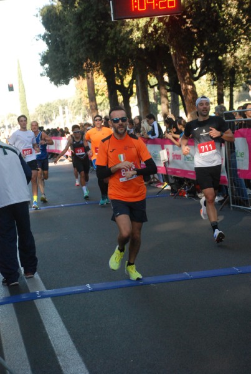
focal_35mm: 87
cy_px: 187
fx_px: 905
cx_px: 126
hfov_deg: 15.8
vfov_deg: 23.3
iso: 1000
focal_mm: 58
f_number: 5.3
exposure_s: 1/400
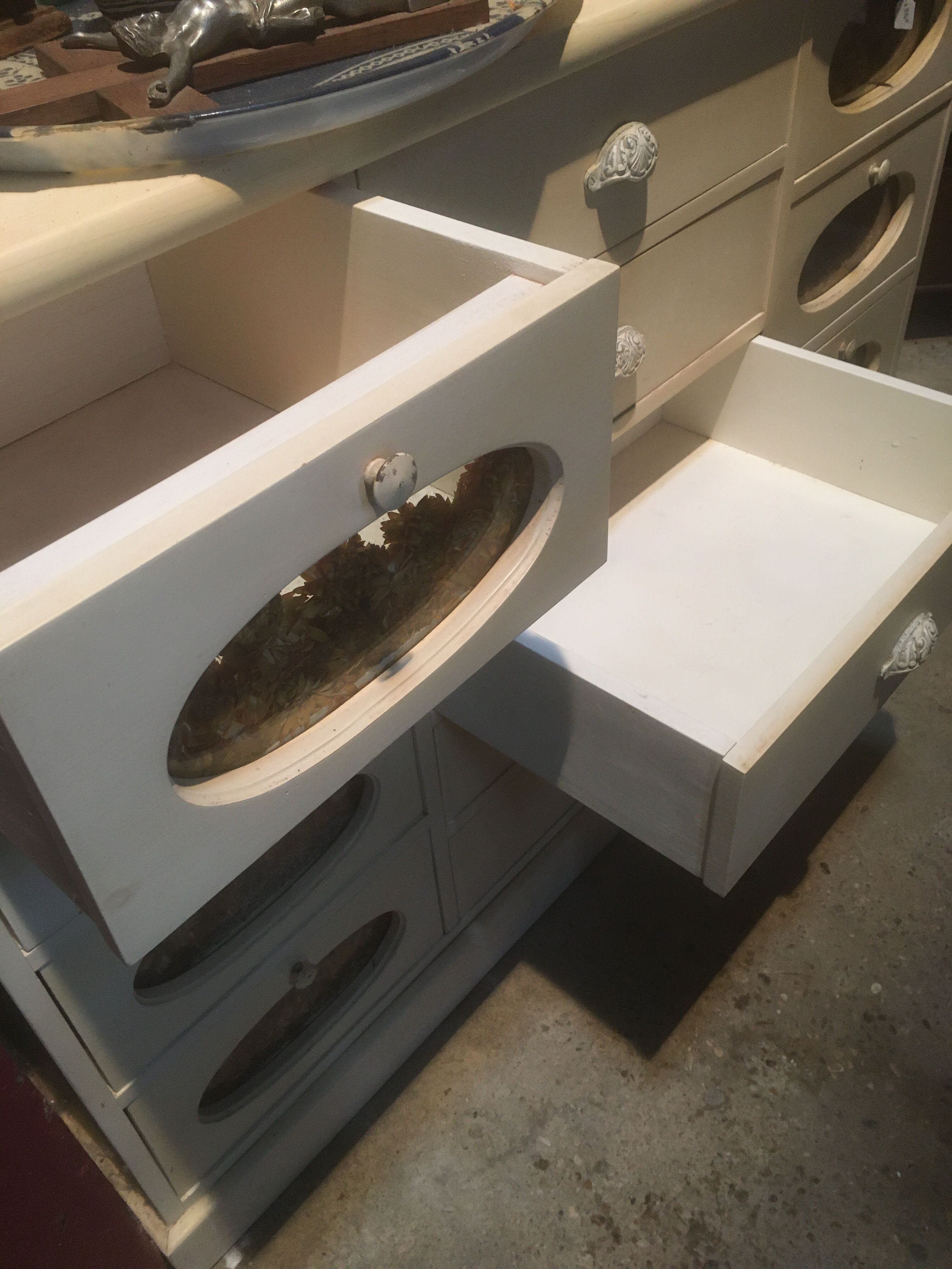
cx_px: 476
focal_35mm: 29
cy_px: 634
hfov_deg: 48.2
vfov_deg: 61.7
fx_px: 1063
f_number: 2.2
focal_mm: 4.15
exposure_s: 1/33
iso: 160
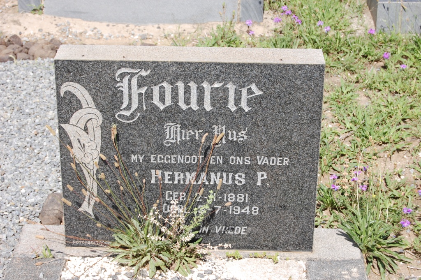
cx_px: 210
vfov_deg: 16.5
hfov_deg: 24.6
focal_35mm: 82
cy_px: 140
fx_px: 964
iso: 200
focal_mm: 55
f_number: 9
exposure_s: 1/320
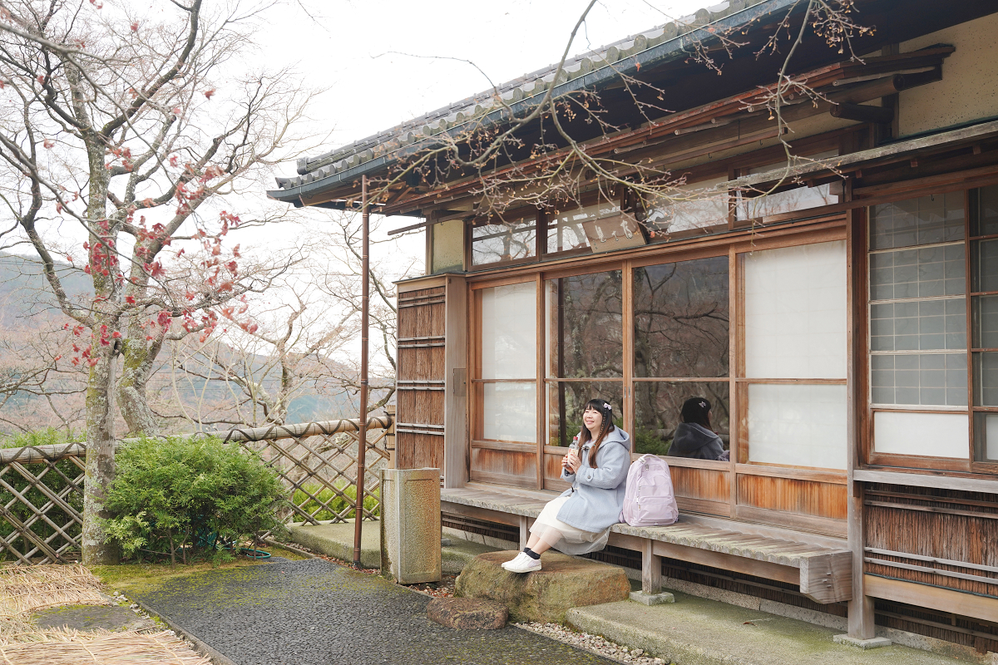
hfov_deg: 49.6
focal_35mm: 39
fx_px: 1081
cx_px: 499
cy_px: 332
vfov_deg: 34.2
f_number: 4
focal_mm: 39
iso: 250
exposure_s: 1/160
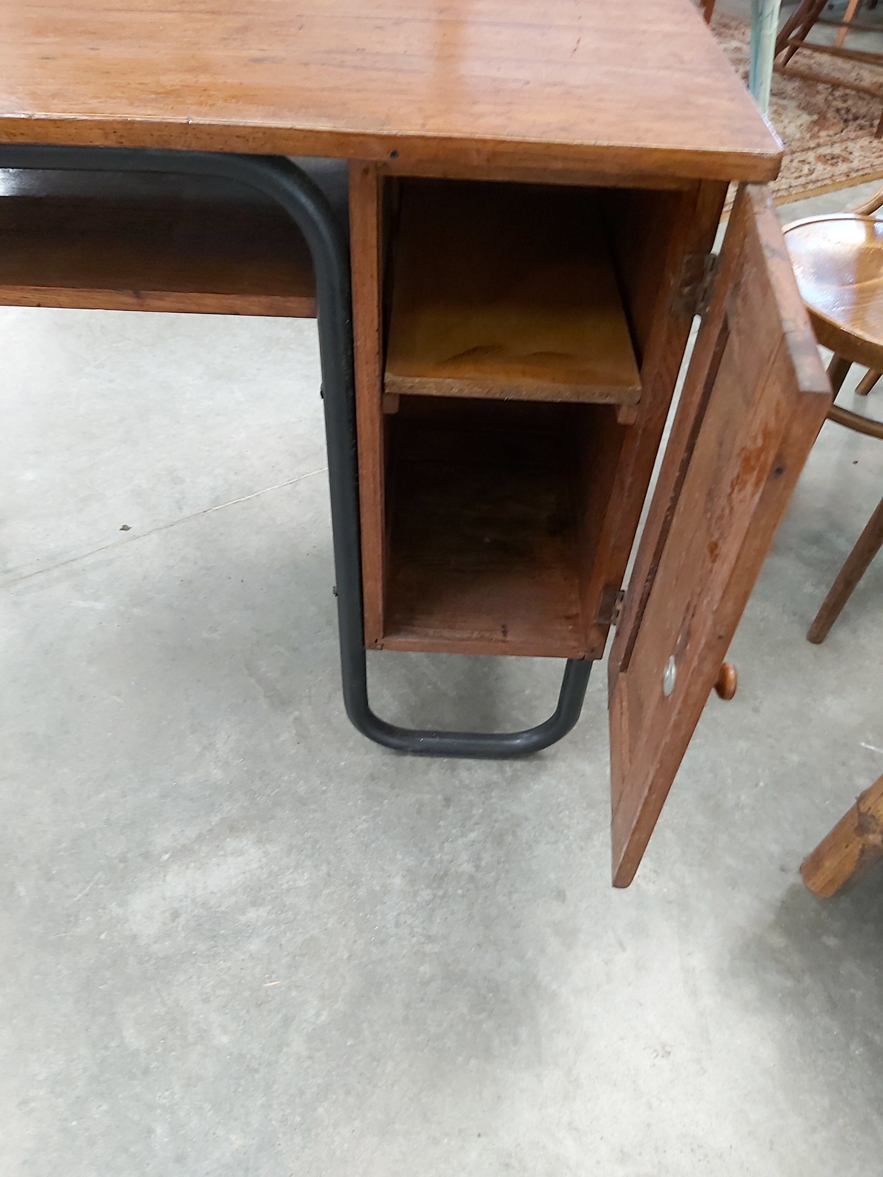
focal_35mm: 26
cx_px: 442
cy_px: 588
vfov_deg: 67.3
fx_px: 884
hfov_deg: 53.1
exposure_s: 1/25
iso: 320
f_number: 1.7
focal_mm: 3.92
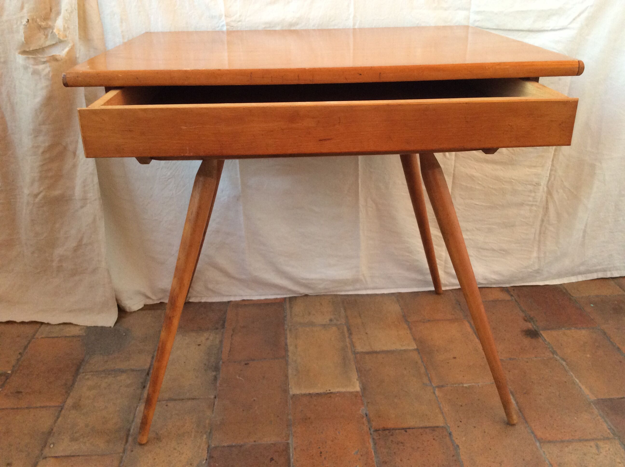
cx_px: 312
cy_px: 234
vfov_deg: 44.1
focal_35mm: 32
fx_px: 577
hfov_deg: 56.9
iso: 160
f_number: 2.4
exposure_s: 1/25
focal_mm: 3.3
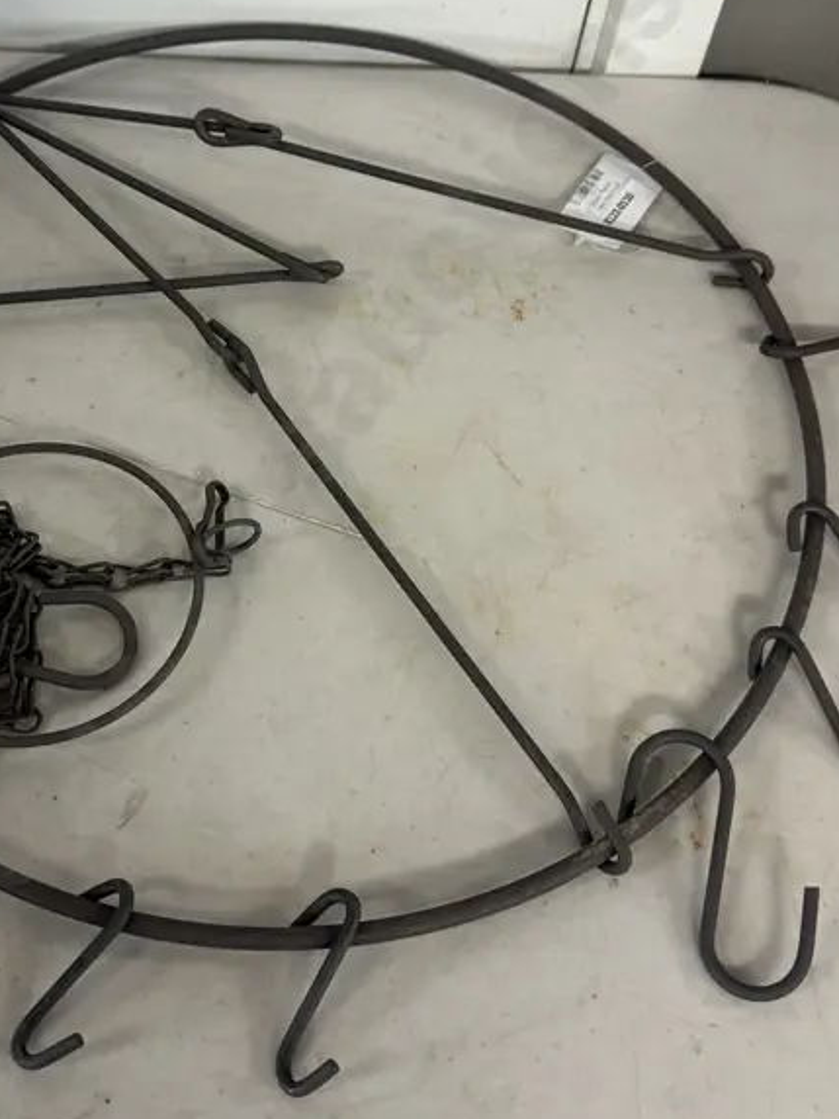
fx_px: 1390
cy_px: 471
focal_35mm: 43
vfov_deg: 43.7
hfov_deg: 33.4
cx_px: 291
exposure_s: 1/50
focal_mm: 6.86
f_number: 1.78
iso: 125
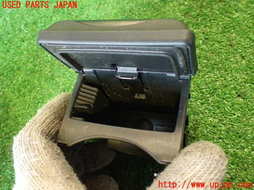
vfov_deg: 44.2
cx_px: 127
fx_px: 235
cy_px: 95
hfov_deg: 56.8
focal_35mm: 32
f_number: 2.4
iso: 500
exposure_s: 1/30
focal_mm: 5.79
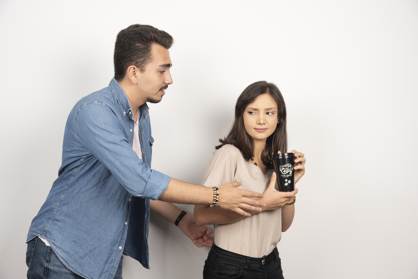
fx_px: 720
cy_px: 140
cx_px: 209
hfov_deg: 32.4
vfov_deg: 21.9
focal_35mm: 62
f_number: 8
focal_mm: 62
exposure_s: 1/100
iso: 200
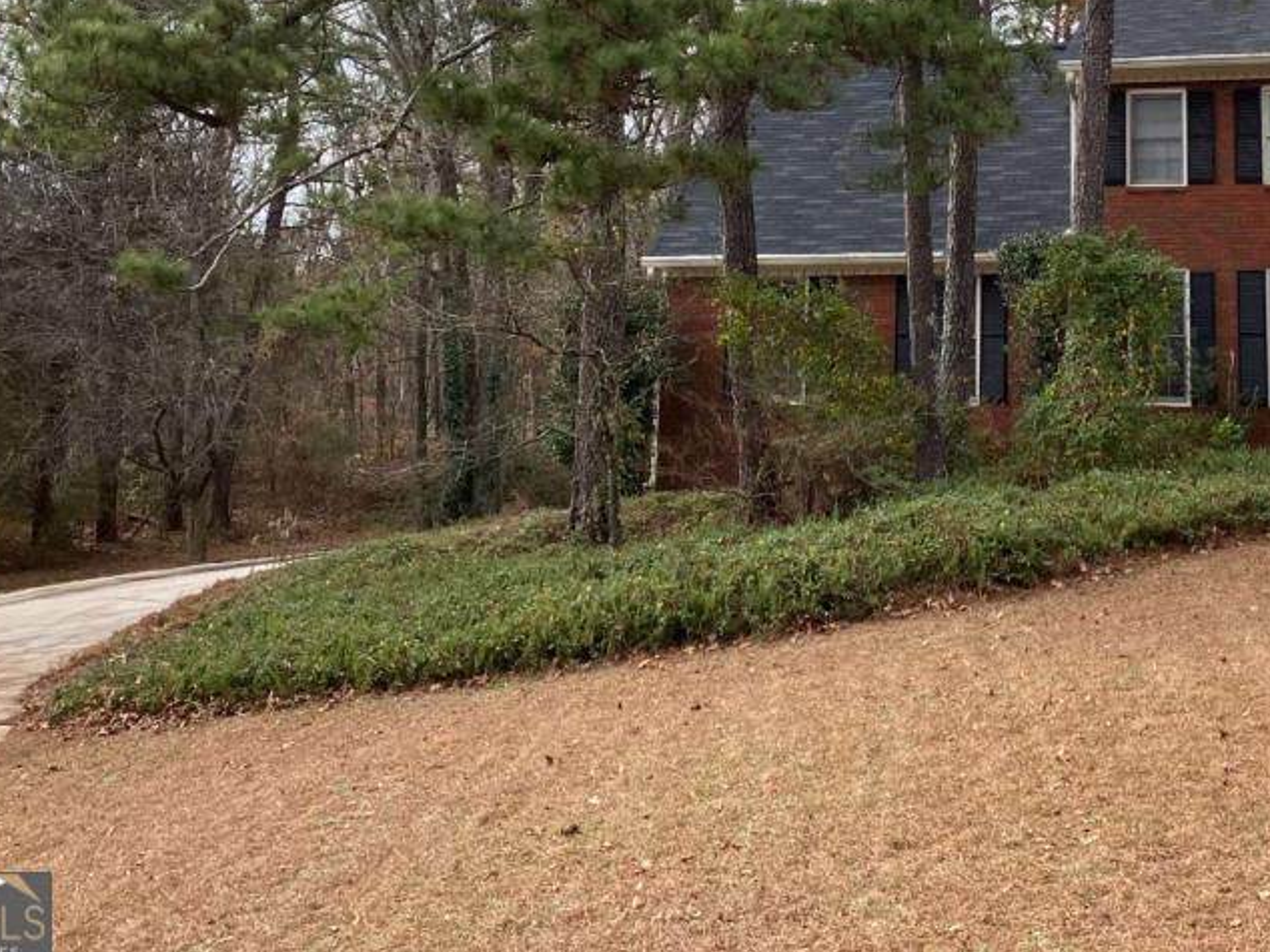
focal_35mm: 53
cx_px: 984
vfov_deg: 26.4
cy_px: 60
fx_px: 1944
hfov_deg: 35.2
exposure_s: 1/445
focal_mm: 3.99
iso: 32
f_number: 1.8
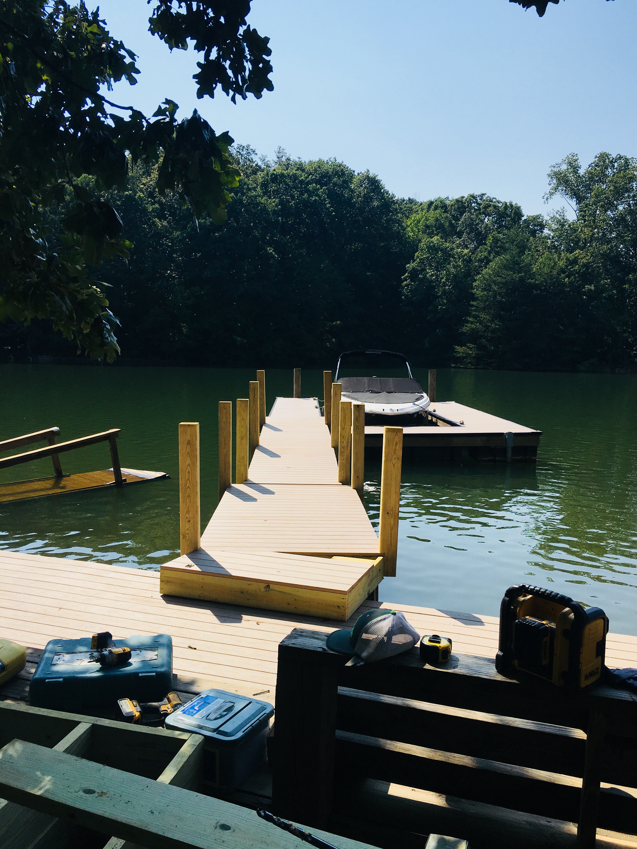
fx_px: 712
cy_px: 424
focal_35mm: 29
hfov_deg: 48.2
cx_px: 318
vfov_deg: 61.7
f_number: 2.2
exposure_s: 1/2331
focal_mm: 4.15
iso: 25
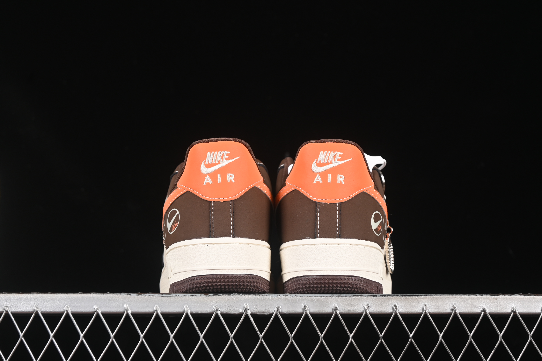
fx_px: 1129
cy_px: 180
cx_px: 271
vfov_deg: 18.2
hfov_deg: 27.0
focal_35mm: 75
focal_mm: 50
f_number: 6.3
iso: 160
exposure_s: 1/60
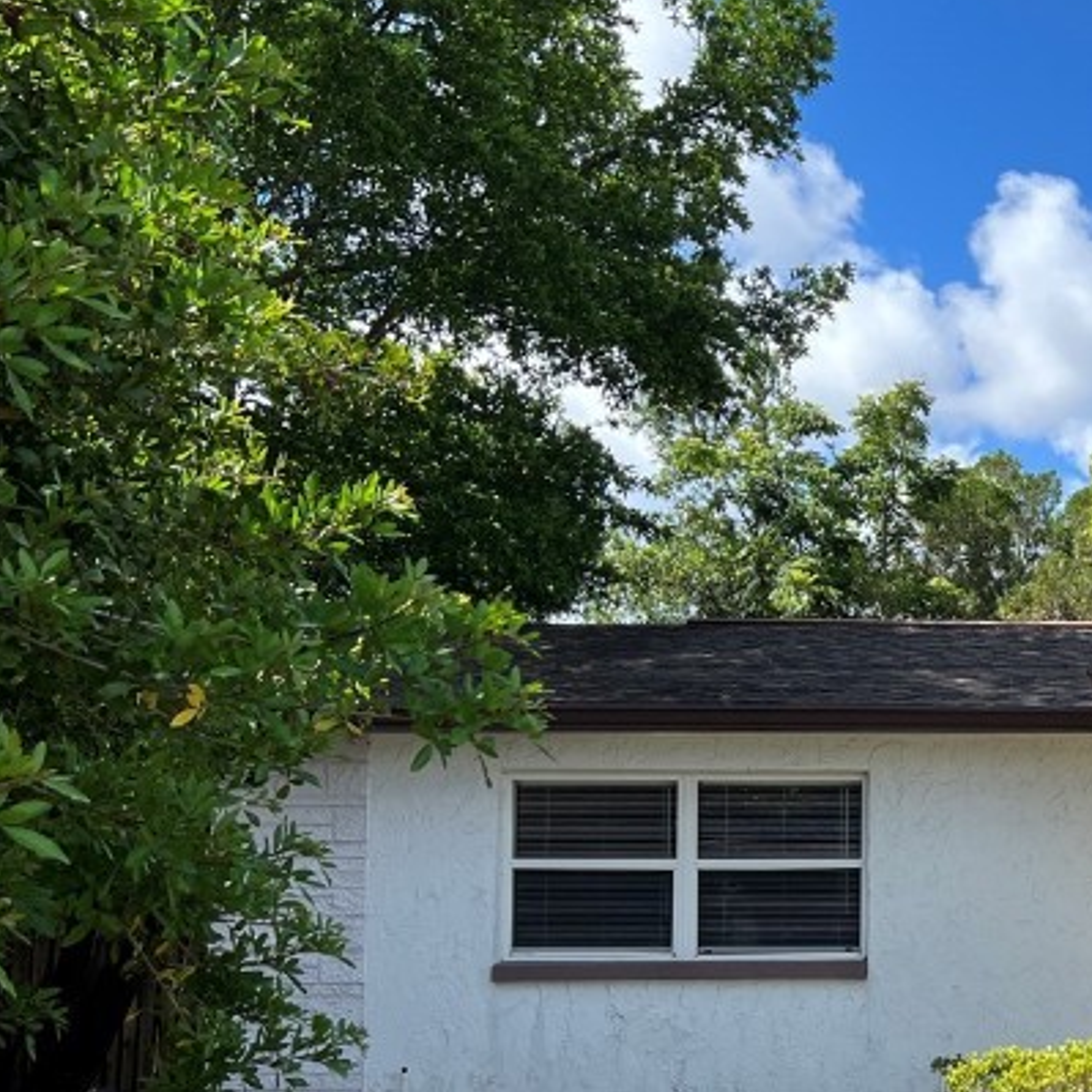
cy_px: 832
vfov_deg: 28.6
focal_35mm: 59
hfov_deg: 26.2
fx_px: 2106
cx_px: 1284
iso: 50
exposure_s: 1/3077
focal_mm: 5.7
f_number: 1.5
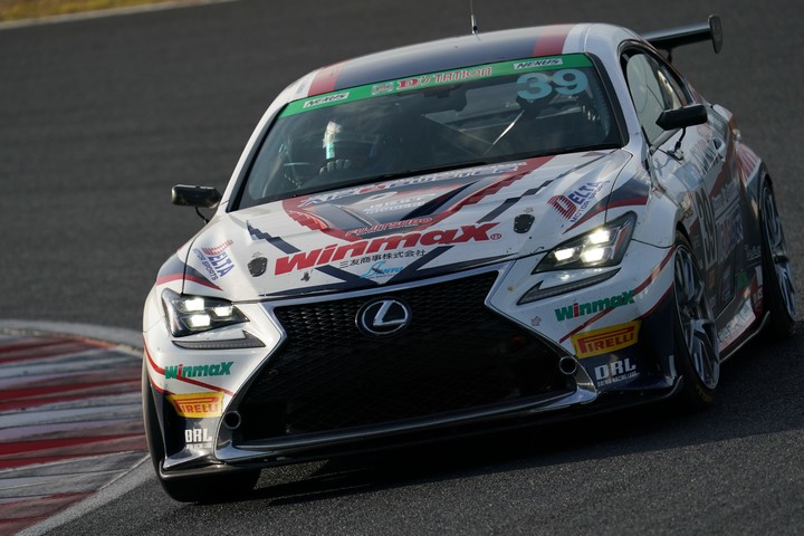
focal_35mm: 430
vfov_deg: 3.2
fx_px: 9603
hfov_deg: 4.8
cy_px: 268
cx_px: 402
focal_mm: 430
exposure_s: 1/800
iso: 250
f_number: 7.1
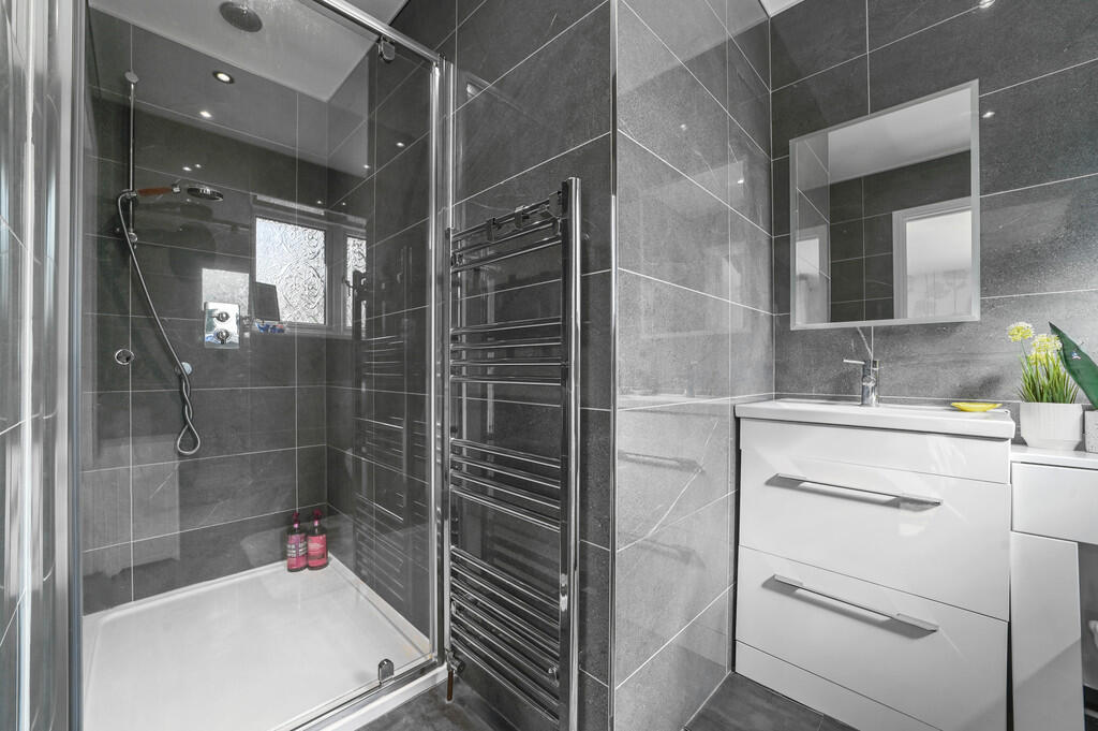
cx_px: 549
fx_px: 427
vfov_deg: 81.1
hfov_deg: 104.3
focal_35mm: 14
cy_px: 366
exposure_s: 1/5
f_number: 8
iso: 400
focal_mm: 14
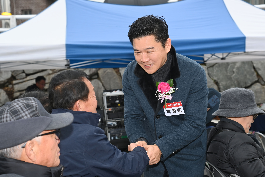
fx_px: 545
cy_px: 92
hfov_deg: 27.3
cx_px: 134
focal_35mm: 74
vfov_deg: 18.4
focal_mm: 70
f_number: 7.1
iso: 400
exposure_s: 1/320
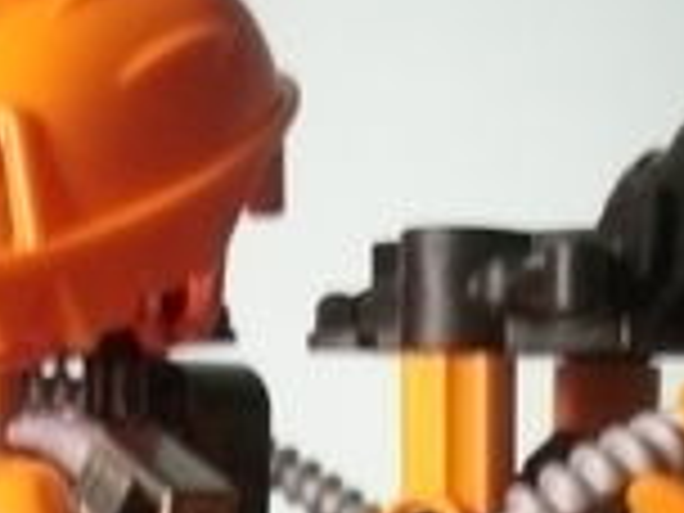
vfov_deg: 15.3
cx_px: 382
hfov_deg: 21.3
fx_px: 1818
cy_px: 670
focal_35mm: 92
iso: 400
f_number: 2.8
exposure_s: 1/15
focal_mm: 6.2
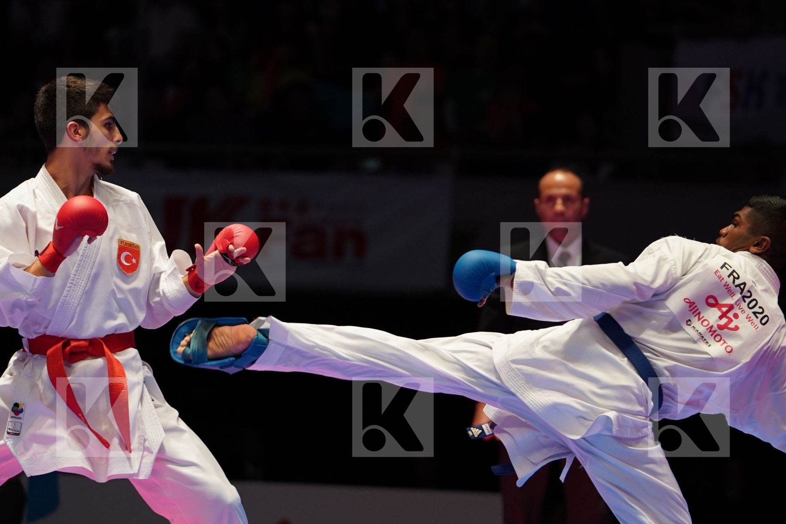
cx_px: 393
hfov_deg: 10.2
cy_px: 262
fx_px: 4388
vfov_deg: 6.8
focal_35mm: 201
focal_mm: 134
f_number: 2.8
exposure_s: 1/1000
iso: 1600
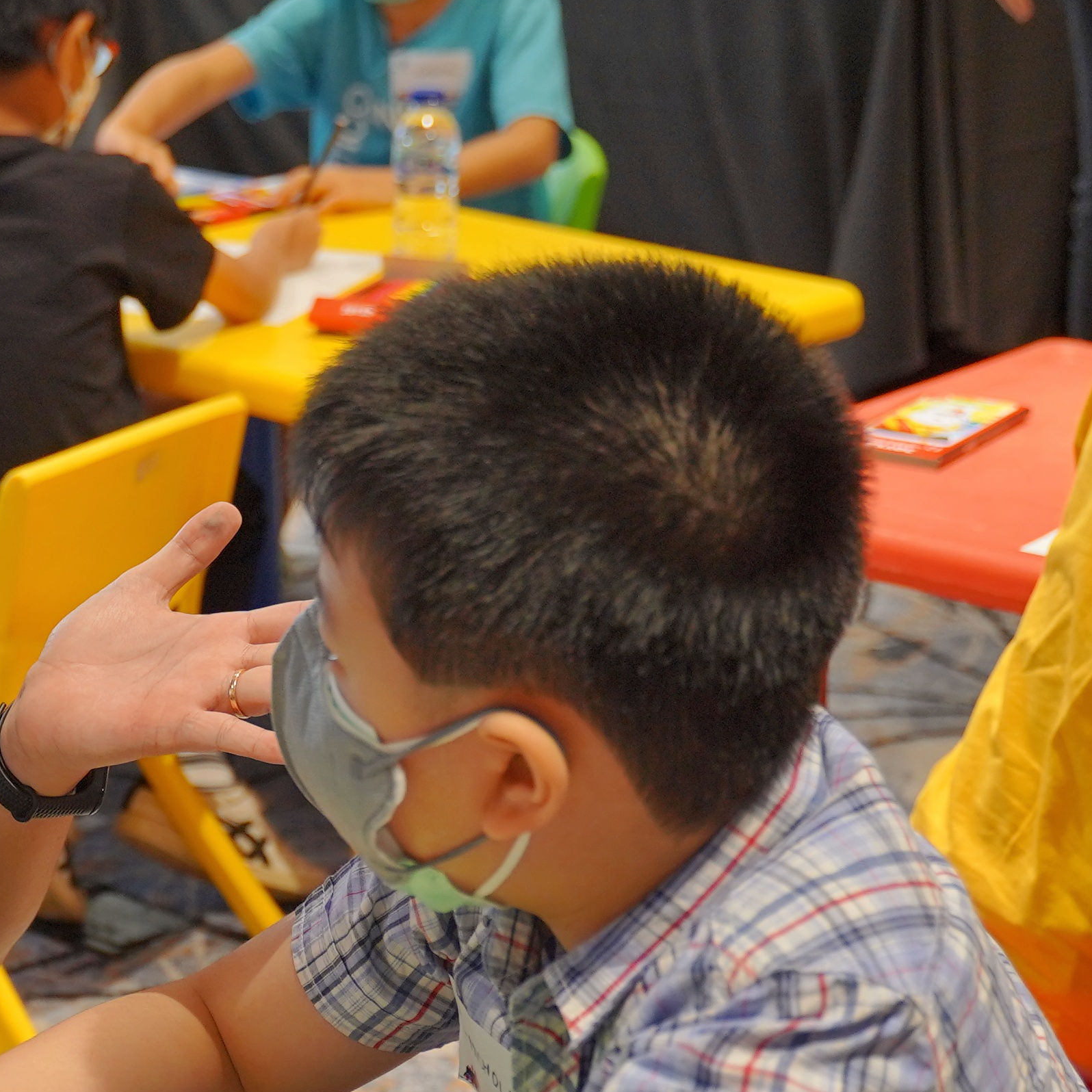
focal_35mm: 88
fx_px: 3141
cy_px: 794
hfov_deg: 19.1
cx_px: -49
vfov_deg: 19.6
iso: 320
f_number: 2.8
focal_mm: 28
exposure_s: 1/50
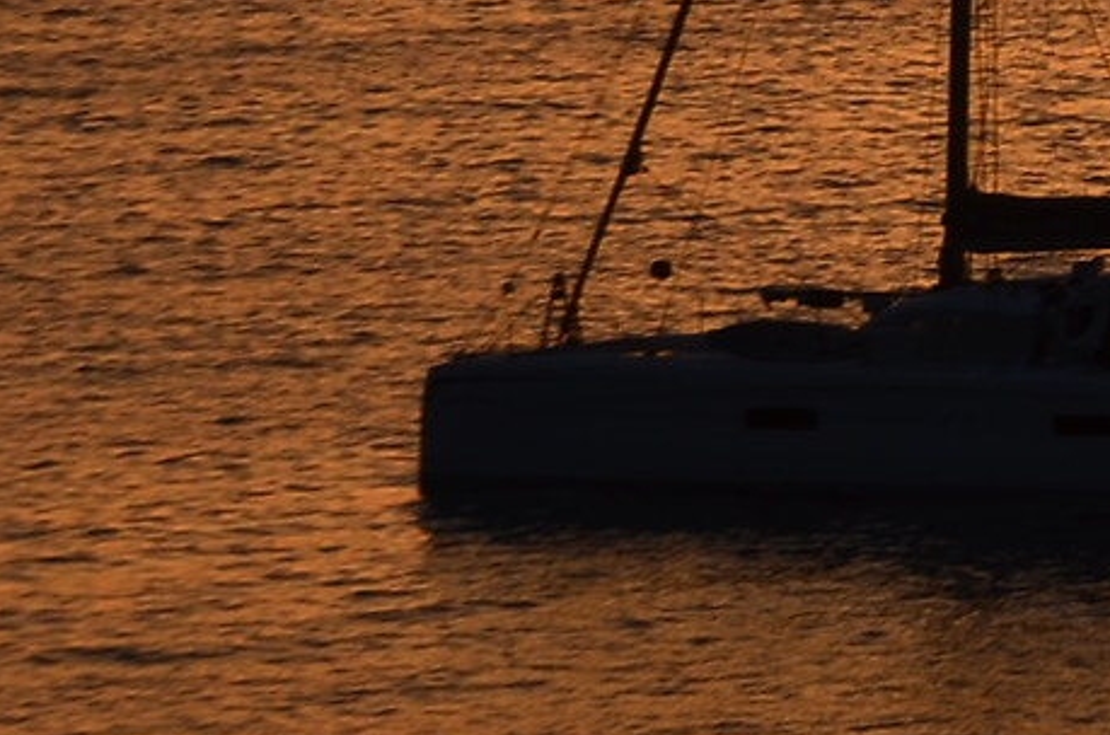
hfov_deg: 2.2
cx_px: 2239
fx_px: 28984
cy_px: -688
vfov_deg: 1.5
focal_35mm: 942
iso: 100
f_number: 13
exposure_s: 1/320
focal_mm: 120
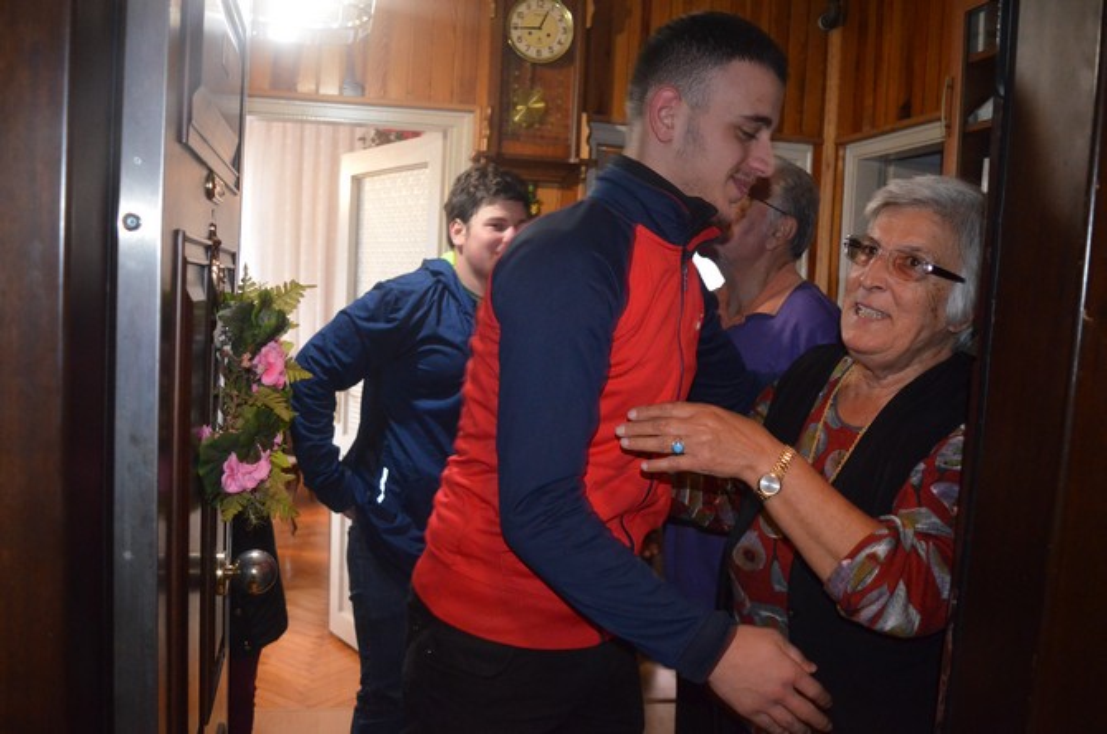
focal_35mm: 33
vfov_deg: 39.8
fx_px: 1013
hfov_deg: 57.3
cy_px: 367
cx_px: 554
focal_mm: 22
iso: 3200
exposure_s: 1/60
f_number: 3.8
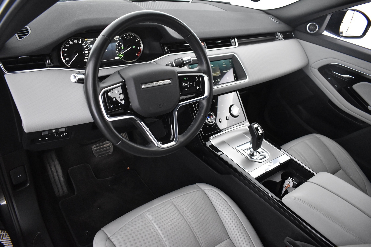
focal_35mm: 27
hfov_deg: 67.4
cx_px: 186
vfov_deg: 47.9
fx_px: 278
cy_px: 124
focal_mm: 18
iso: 3200
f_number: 3.5
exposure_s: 1/30
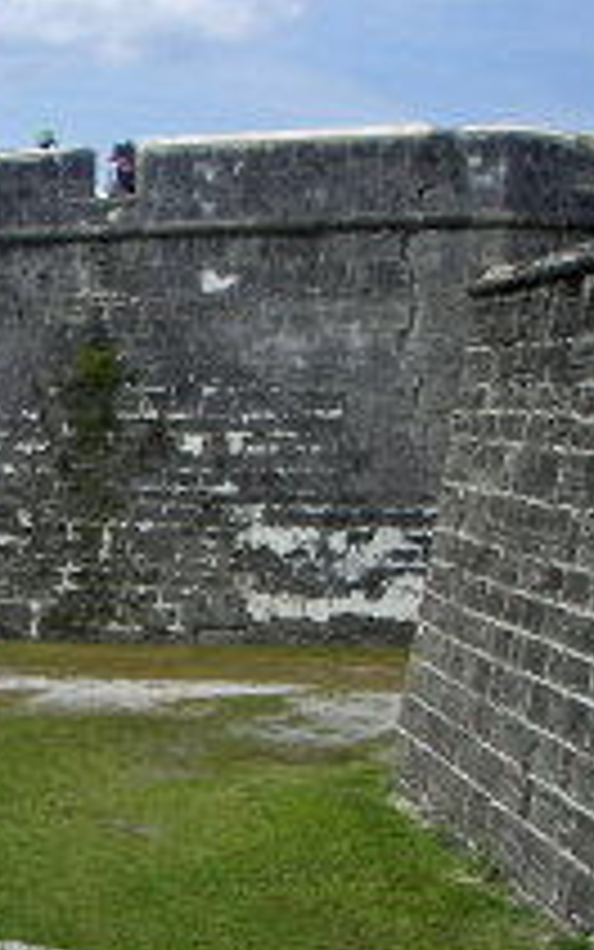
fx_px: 2692
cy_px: 610
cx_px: -279
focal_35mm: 104
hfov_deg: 12.1
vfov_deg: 20.0
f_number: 2.8
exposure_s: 1/800
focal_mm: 7.6
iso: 50
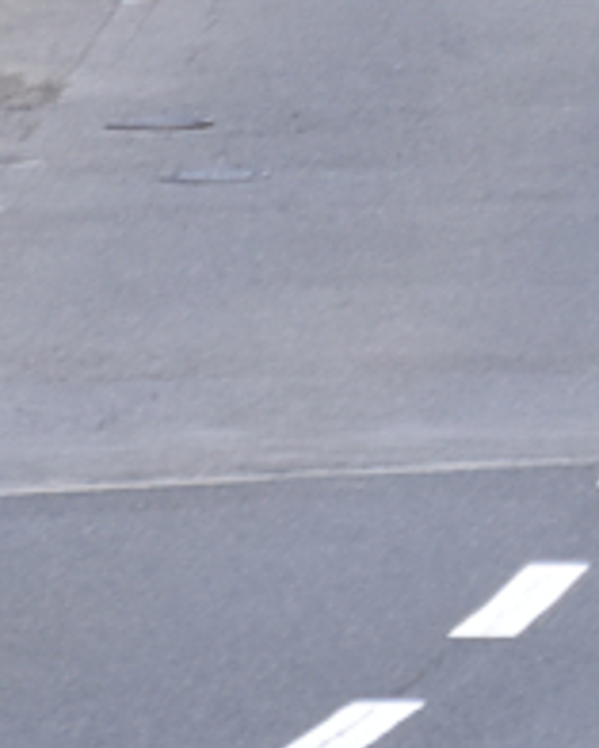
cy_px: -370
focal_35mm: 1121
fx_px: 24822
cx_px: 1095
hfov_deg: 1.4
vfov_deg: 1.7
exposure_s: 1/125
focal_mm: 130
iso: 400
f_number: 6
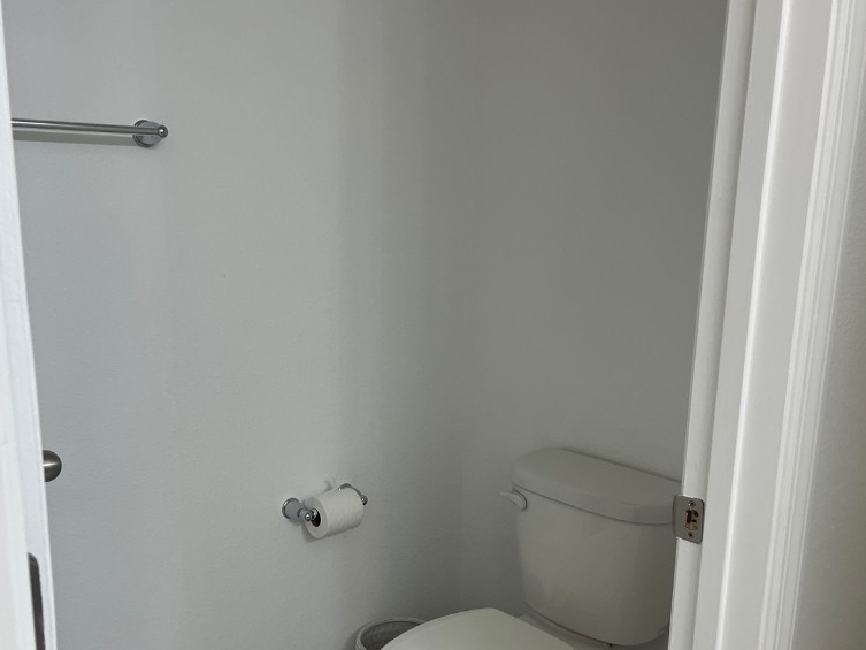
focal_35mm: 34
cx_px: 415
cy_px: 396
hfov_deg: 53.9
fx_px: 851
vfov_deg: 41.6
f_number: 1.6
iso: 80
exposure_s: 1/120
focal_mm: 5.1
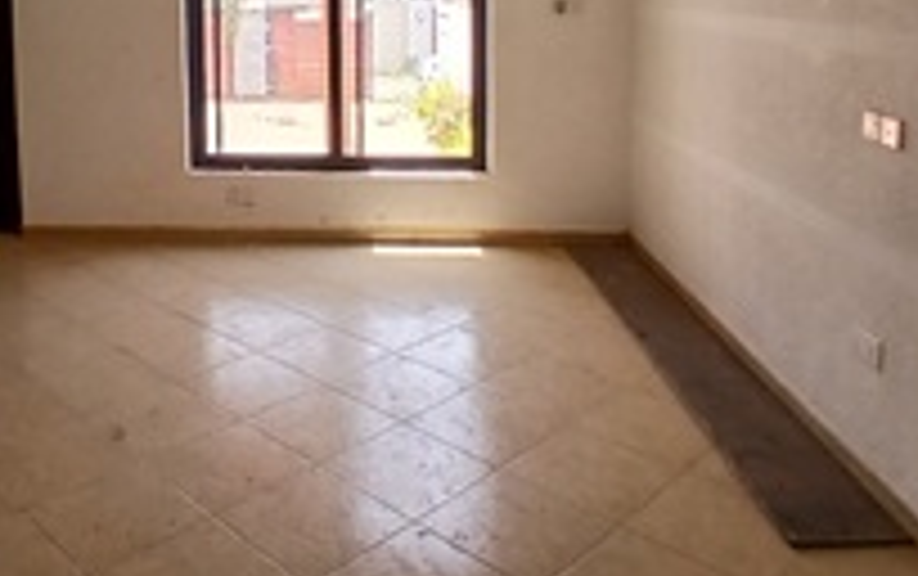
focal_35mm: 34
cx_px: 288
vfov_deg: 35.0
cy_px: 47
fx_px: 852
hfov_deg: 55.2
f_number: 2.2
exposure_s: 1/102
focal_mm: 1.4
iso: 50
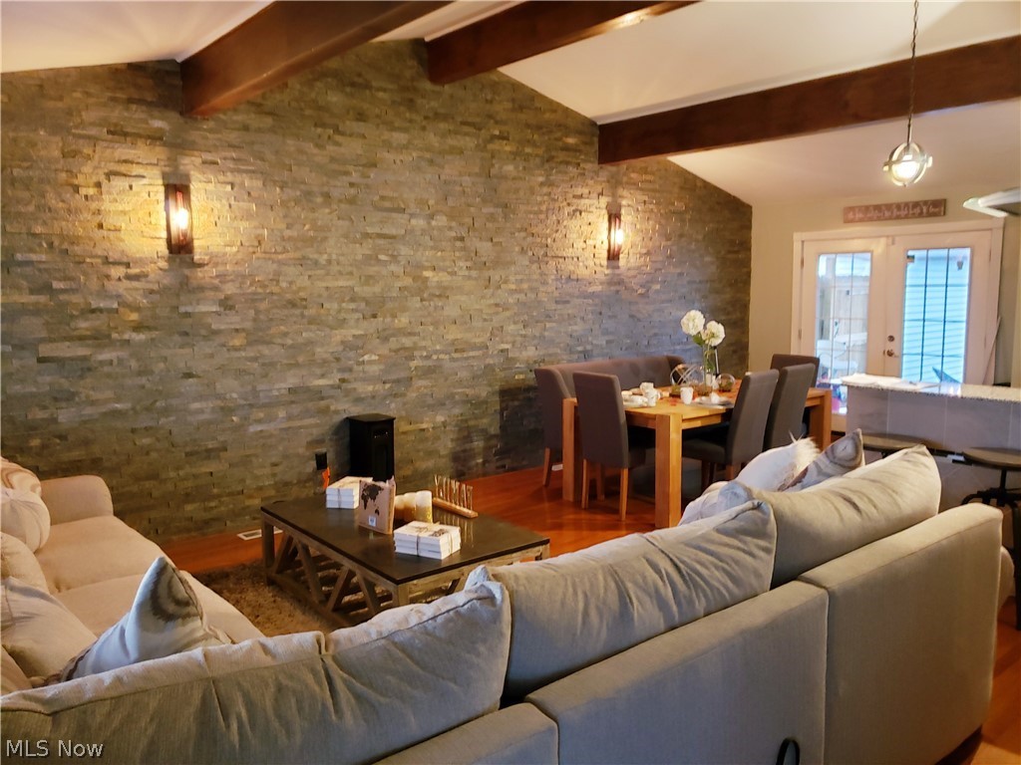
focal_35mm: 26
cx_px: 510
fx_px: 767
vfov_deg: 53.1
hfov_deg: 67.3
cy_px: 382
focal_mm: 4.3
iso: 250
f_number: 1.5
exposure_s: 1/11
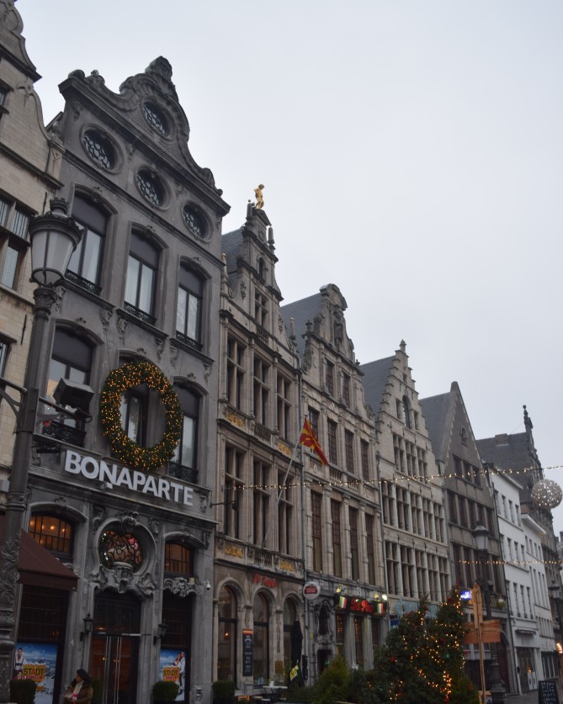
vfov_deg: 57.1
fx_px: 646
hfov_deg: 47.1
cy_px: 378
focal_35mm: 31
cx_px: 279
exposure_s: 1/80
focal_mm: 18
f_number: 4.5
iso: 400
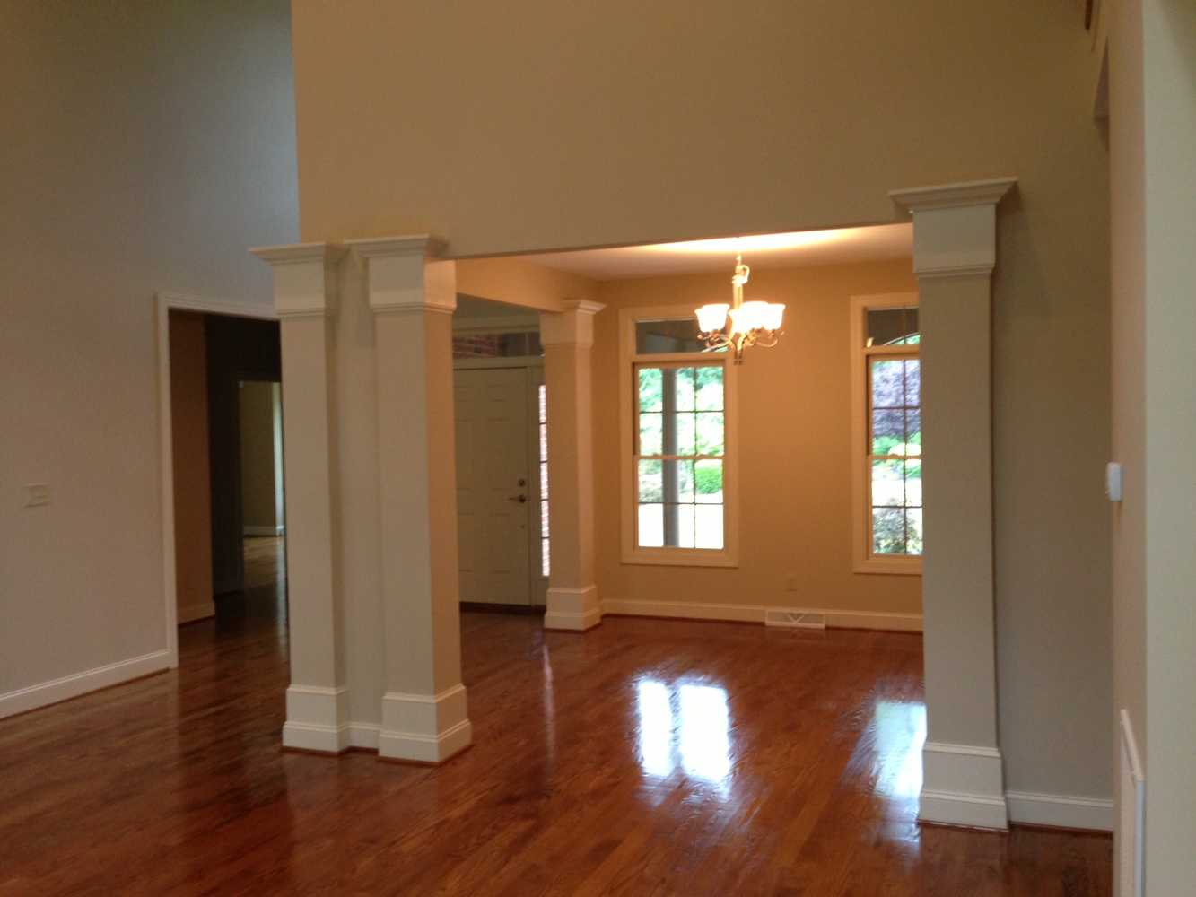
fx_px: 1140
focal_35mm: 33
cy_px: 448
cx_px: 598
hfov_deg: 55.3
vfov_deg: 43.0
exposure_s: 1/20
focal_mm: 4.13
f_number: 2.4
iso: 160
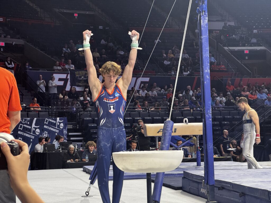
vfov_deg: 19.1
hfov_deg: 25.3
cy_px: 102
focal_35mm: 77
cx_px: 136
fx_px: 603
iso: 250
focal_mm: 9
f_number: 2.8
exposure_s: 1/120
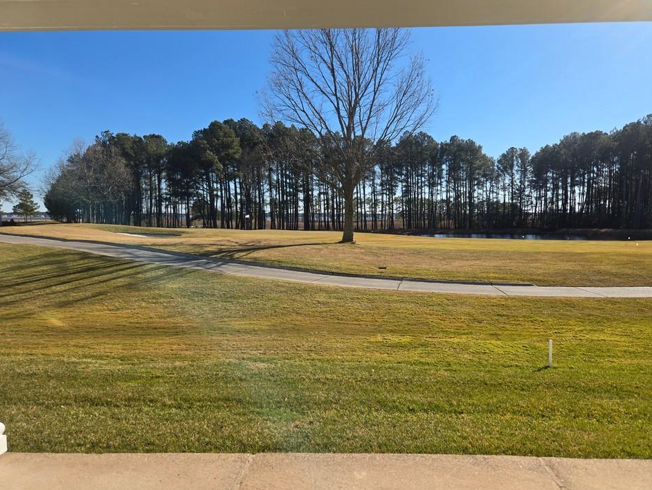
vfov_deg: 54.9
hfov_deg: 69.3
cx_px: 345
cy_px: 255
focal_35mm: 25
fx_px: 471
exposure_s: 1/2060
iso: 25
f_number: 1.8
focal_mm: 5.4
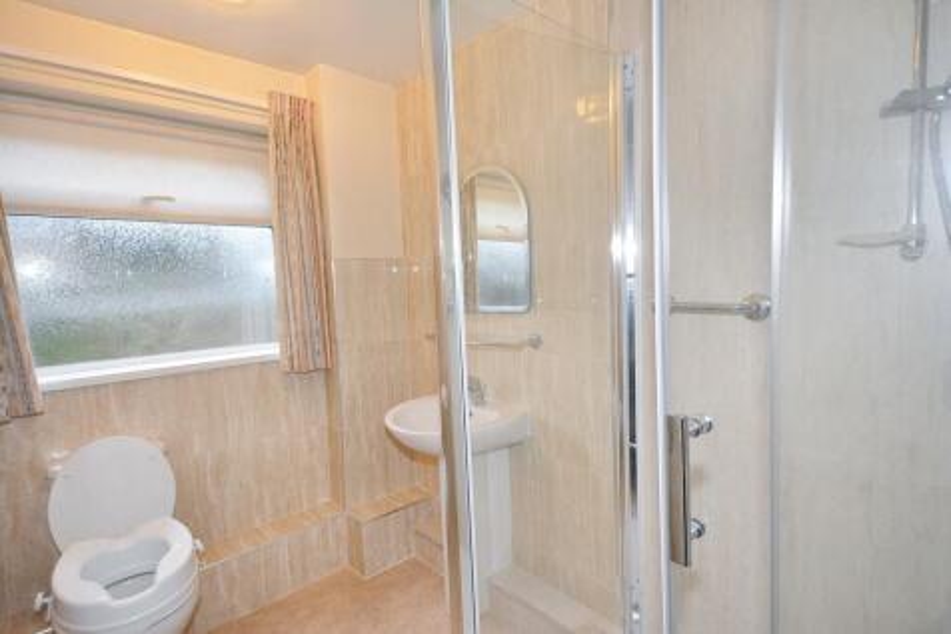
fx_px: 396
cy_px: 317
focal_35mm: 15
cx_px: 476
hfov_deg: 100.4
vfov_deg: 77.3
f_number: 4
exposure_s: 1/60
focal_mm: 10
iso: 3200
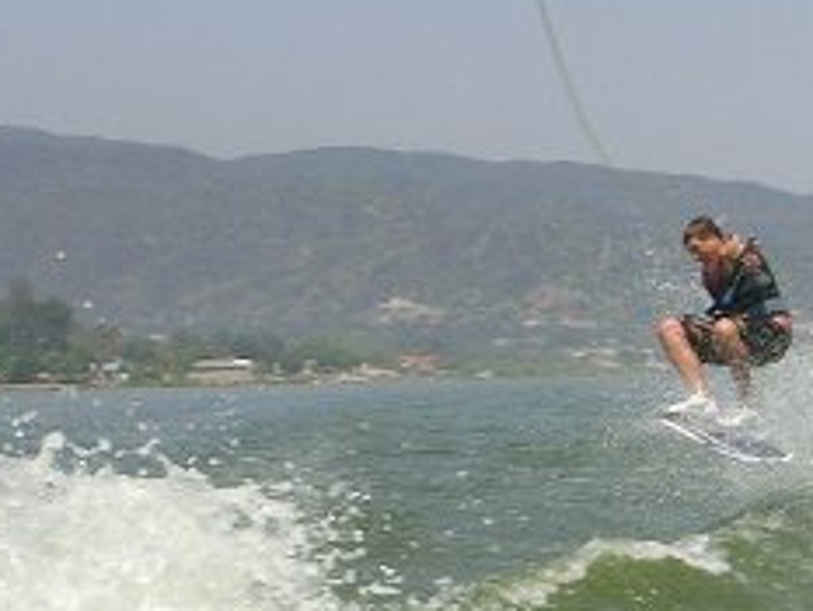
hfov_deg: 12.7
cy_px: 363
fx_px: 3619
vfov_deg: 9.6
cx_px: 792
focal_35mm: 154
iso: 50
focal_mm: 8.5
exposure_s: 1/290
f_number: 6.6
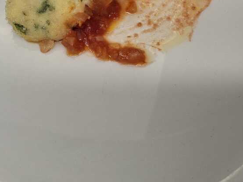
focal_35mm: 57
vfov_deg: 24.3
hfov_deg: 33.7
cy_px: -10
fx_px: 400
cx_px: 98
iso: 64
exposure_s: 1/100
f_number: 1.8
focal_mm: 4.69
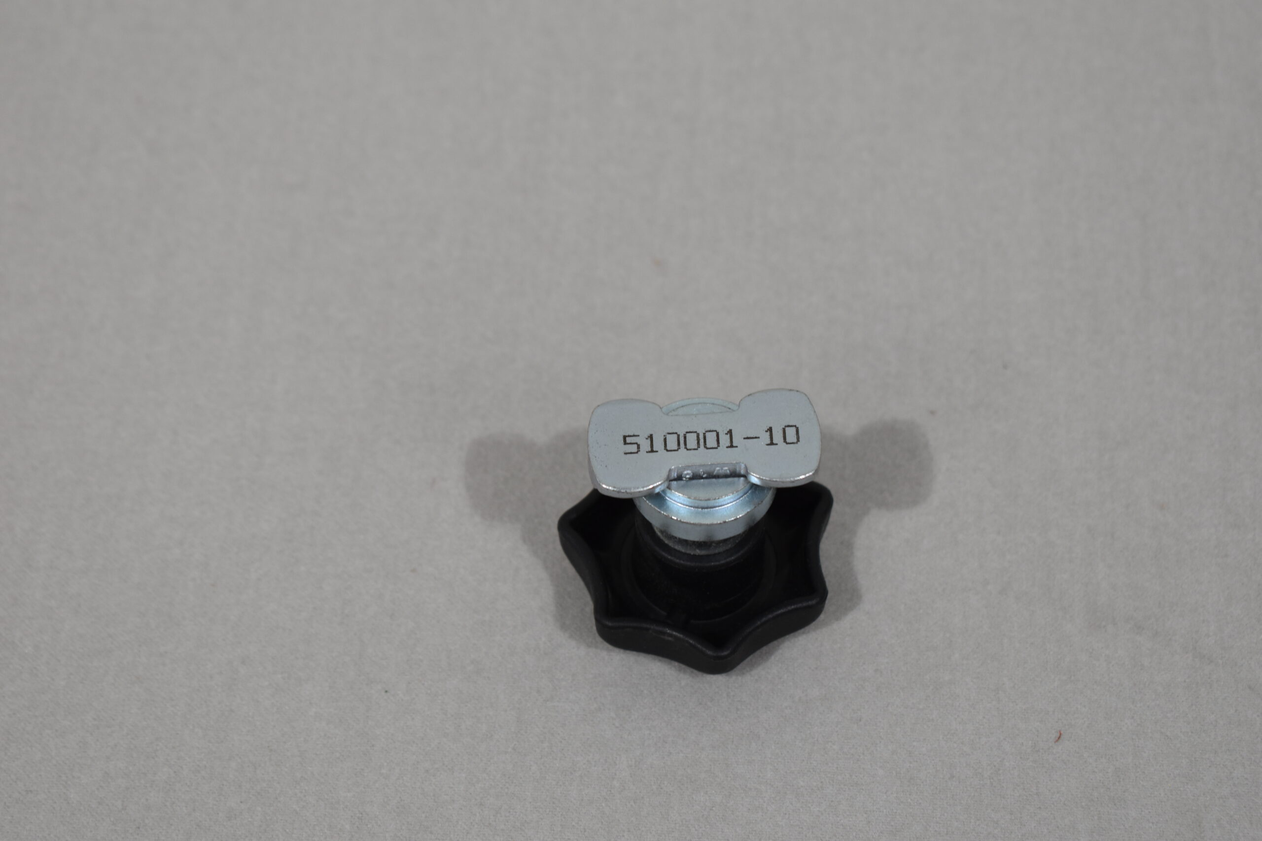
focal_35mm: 82
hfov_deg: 24.6
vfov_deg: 16.6
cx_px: 631
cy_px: 420
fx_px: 2892
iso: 400
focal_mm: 55
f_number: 5.6
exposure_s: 1/100
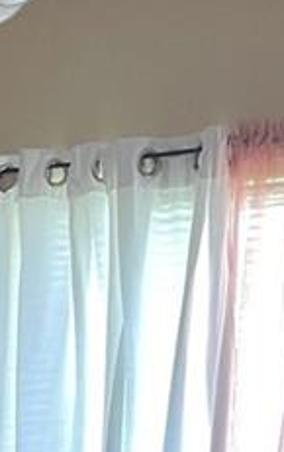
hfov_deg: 9.0
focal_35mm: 143
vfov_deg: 12.6
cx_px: -141
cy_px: 943
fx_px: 1765
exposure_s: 1/60
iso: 200
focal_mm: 4.2
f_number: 1.6
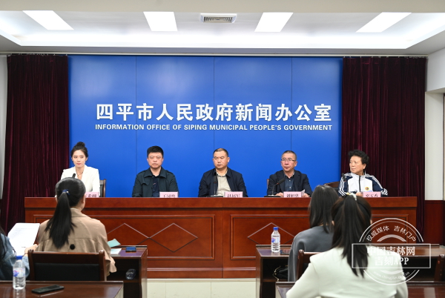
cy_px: 149
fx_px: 569
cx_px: 222
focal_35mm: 46
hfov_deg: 42.7
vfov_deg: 29.3
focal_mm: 46
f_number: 4
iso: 500
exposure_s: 1/60
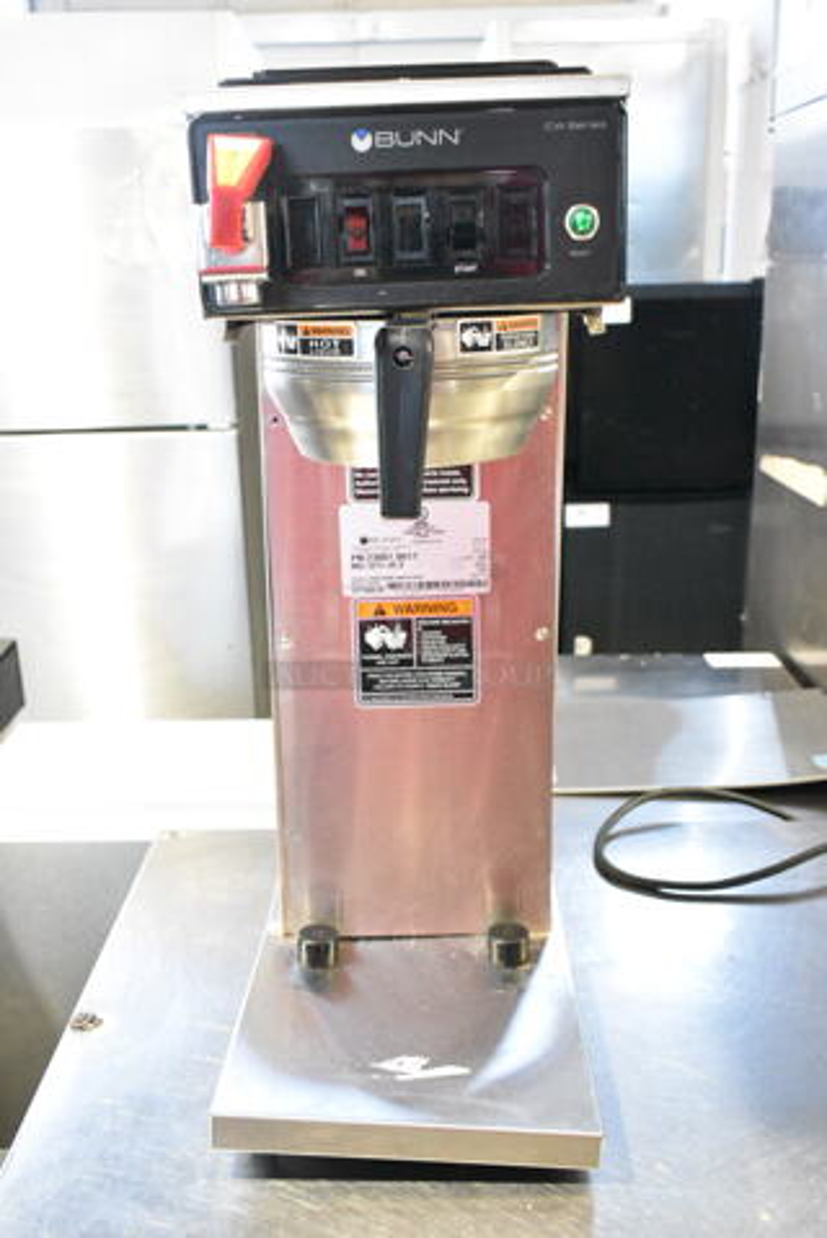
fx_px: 1187
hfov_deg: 38.4
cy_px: 619
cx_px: 414
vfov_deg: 55.1
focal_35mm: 34
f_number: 5.6
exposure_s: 1/125
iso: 6400
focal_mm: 23
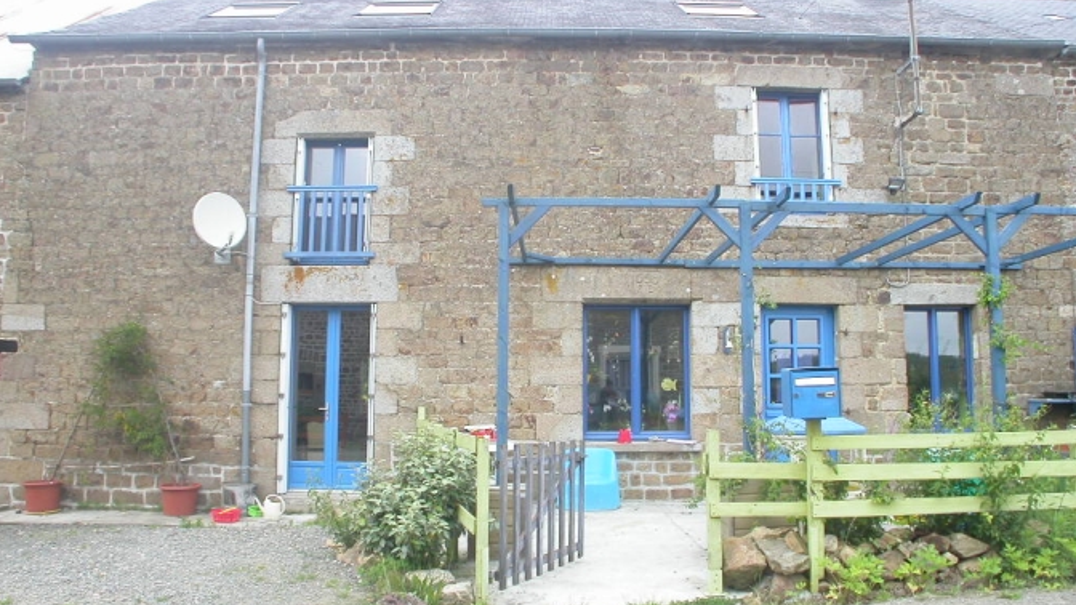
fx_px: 1198
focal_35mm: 42
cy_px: 294
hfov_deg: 48.4
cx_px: 543
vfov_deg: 28.3
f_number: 3.7
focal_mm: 7.85
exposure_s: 1/95.6
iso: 100
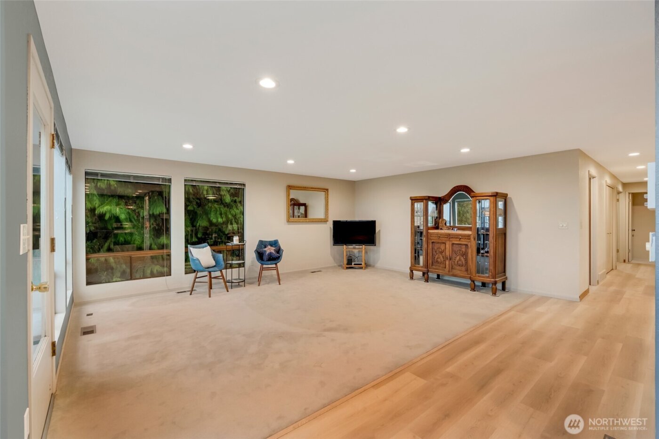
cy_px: 220
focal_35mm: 16
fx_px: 293
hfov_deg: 96.7
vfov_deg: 73.7
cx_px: 330
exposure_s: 1/125
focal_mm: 16
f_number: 9
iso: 400
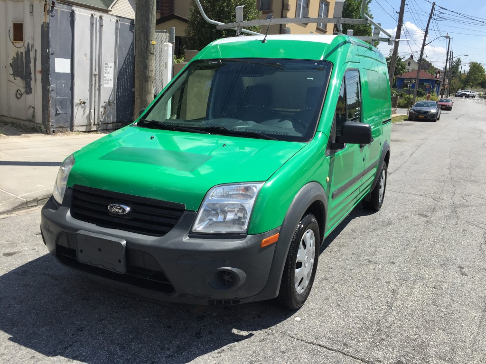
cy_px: 182
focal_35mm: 29
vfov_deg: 48.2
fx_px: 407
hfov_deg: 61.7
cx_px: 243
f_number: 2.2
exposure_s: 1/1799
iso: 32
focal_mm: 4.15
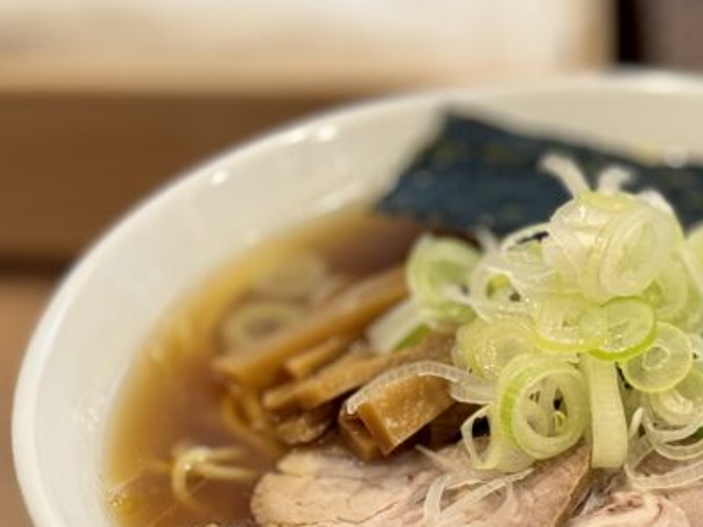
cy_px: 419
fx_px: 3127
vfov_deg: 9.6
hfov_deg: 12.7
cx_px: 668
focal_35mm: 154
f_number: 1.78
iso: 125
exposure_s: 1/50
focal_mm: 6.76
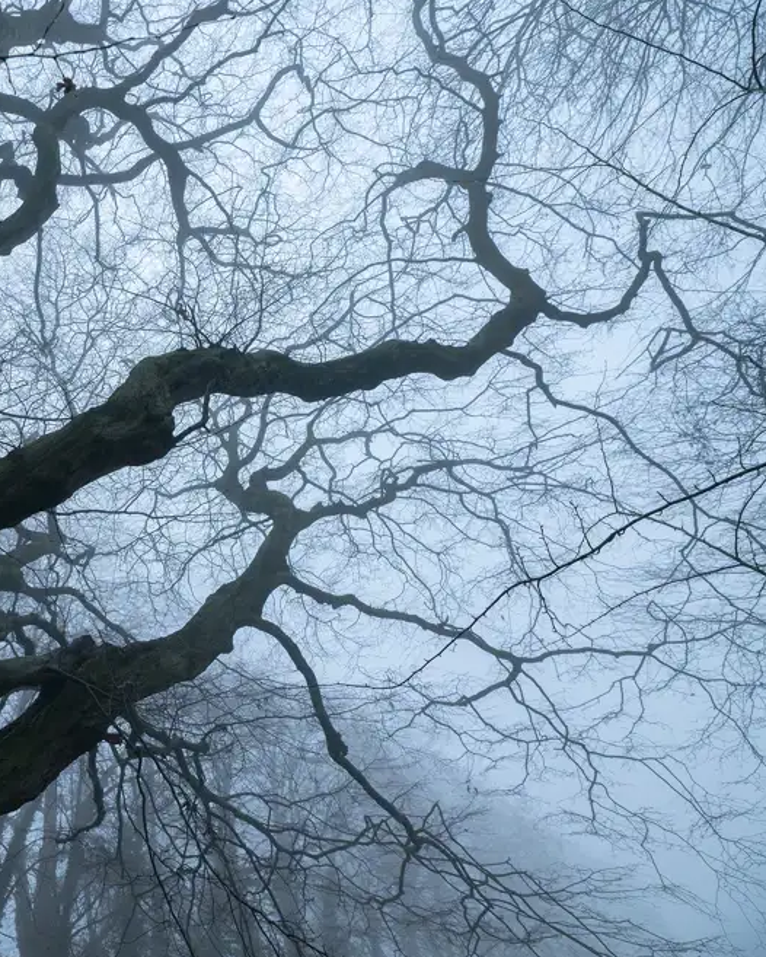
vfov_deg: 80.4
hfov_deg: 59.1
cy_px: 480
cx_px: 90
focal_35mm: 20
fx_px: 567
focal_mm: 14
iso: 800
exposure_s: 1/60
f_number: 6.3
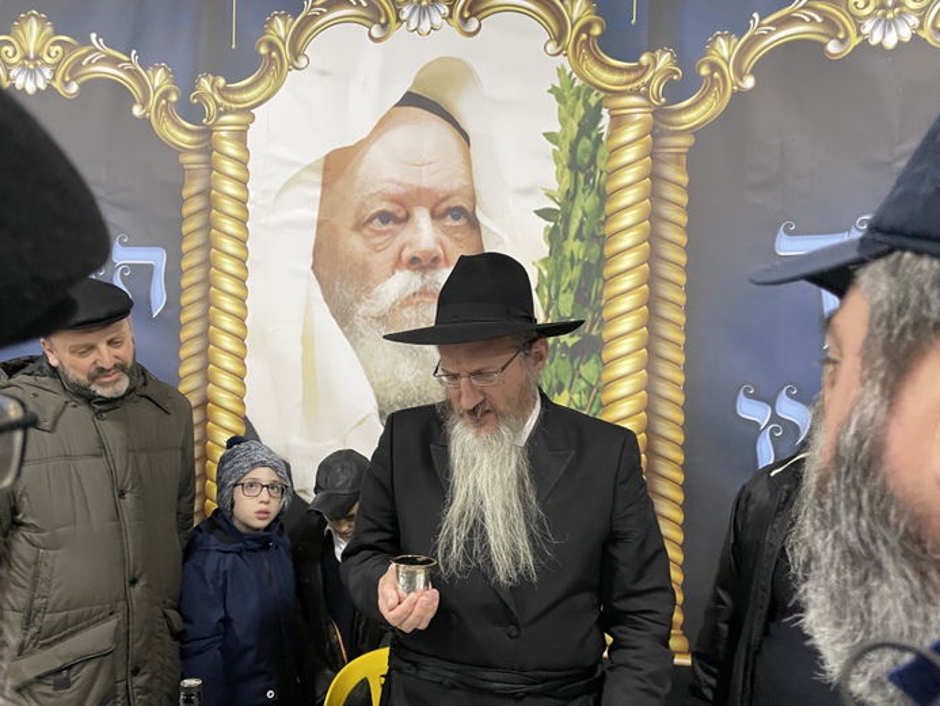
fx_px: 815
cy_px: 386
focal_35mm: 30
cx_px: 429
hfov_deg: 59.9
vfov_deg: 46.8
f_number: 1.6
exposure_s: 1/50
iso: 250
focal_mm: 4.2
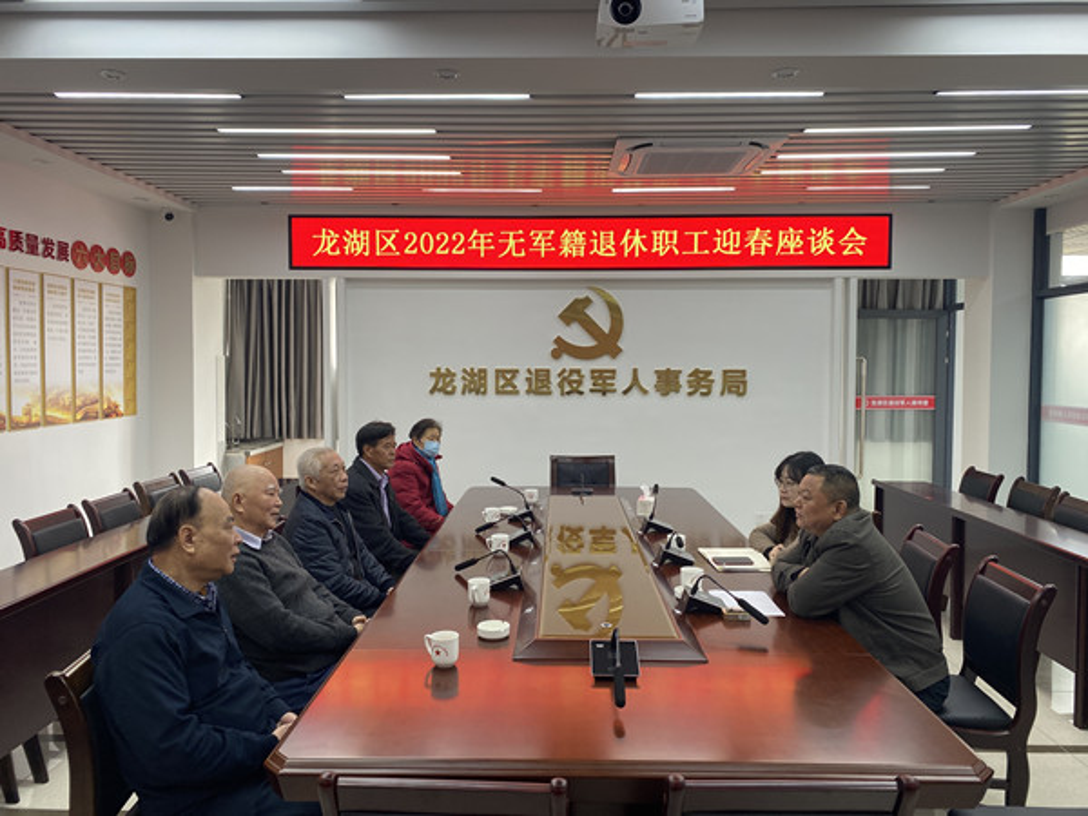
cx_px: 544
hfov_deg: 67.3
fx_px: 817
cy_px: 408
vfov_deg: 53.1
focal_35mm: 26
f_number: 1.8
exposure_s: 1/60
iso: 64
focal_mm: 4.25
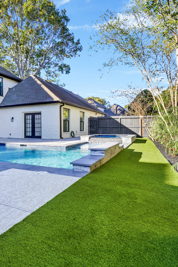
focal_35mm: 22
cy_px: 128
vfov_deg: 78.5
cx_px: 74
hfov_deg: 56.9
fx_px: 163
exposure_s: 1/40
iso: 100
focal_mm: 10
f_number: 8
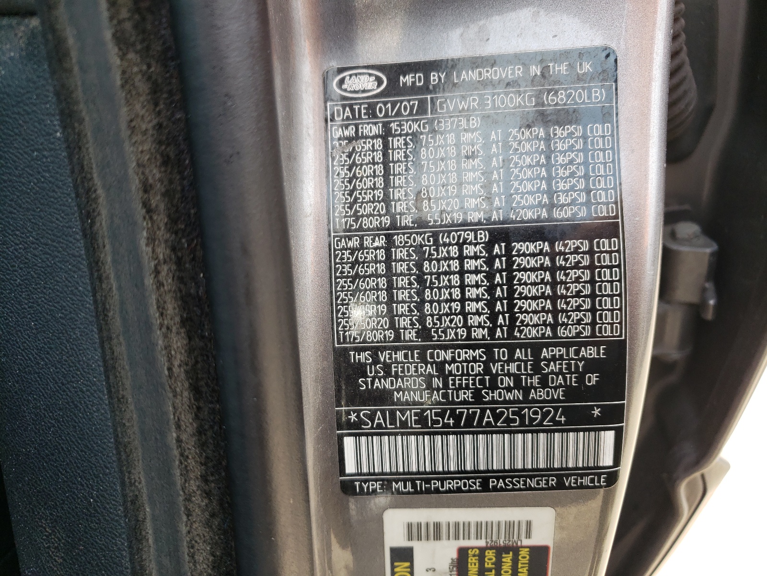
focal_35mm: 26
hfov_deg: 67.3
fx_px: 576
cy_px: 288
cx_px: 384
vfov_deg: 53.1
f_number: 1.5
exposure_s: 1/312
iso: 50
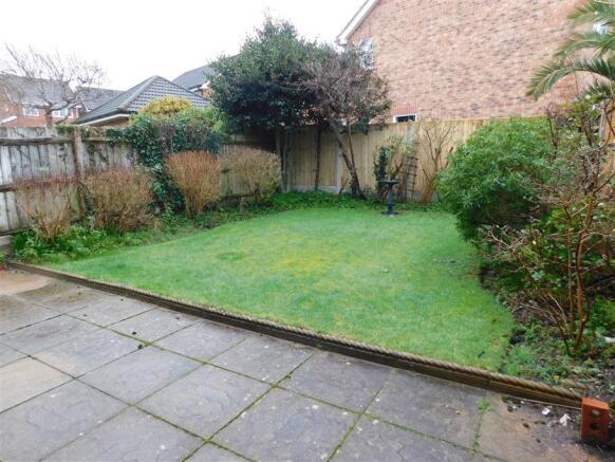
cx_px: 308
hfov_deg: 73.9
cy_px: 231
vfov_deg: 58.9
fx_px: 409
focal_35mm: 23
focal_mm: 4
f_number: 3
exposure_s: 1/40
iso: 125
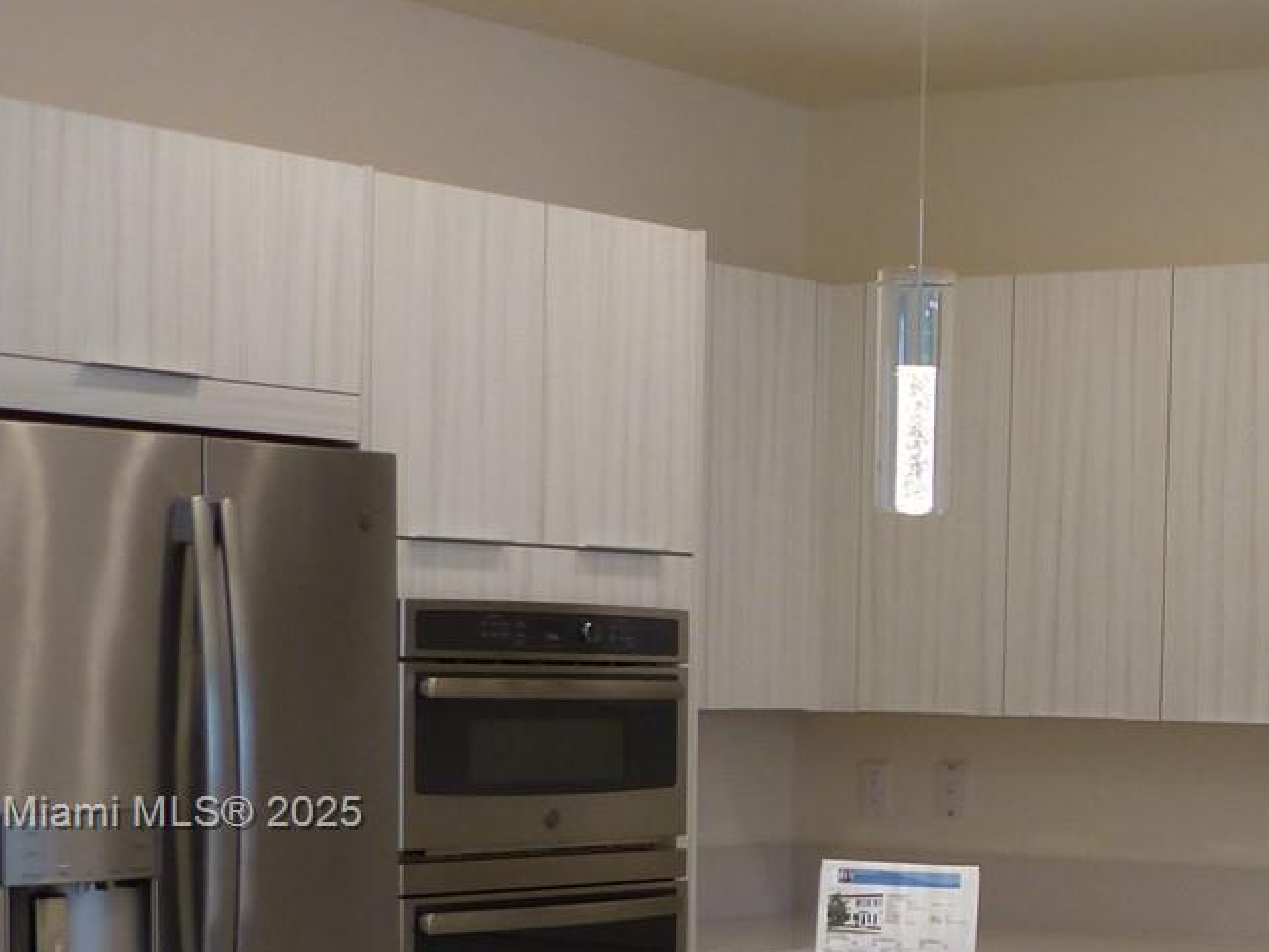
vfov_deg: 16.8
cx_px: 1338
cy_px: 816
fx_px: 3190
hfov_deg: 21.5
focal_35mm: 87
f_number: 2.8
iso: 125
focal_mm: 6
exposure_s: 1/60
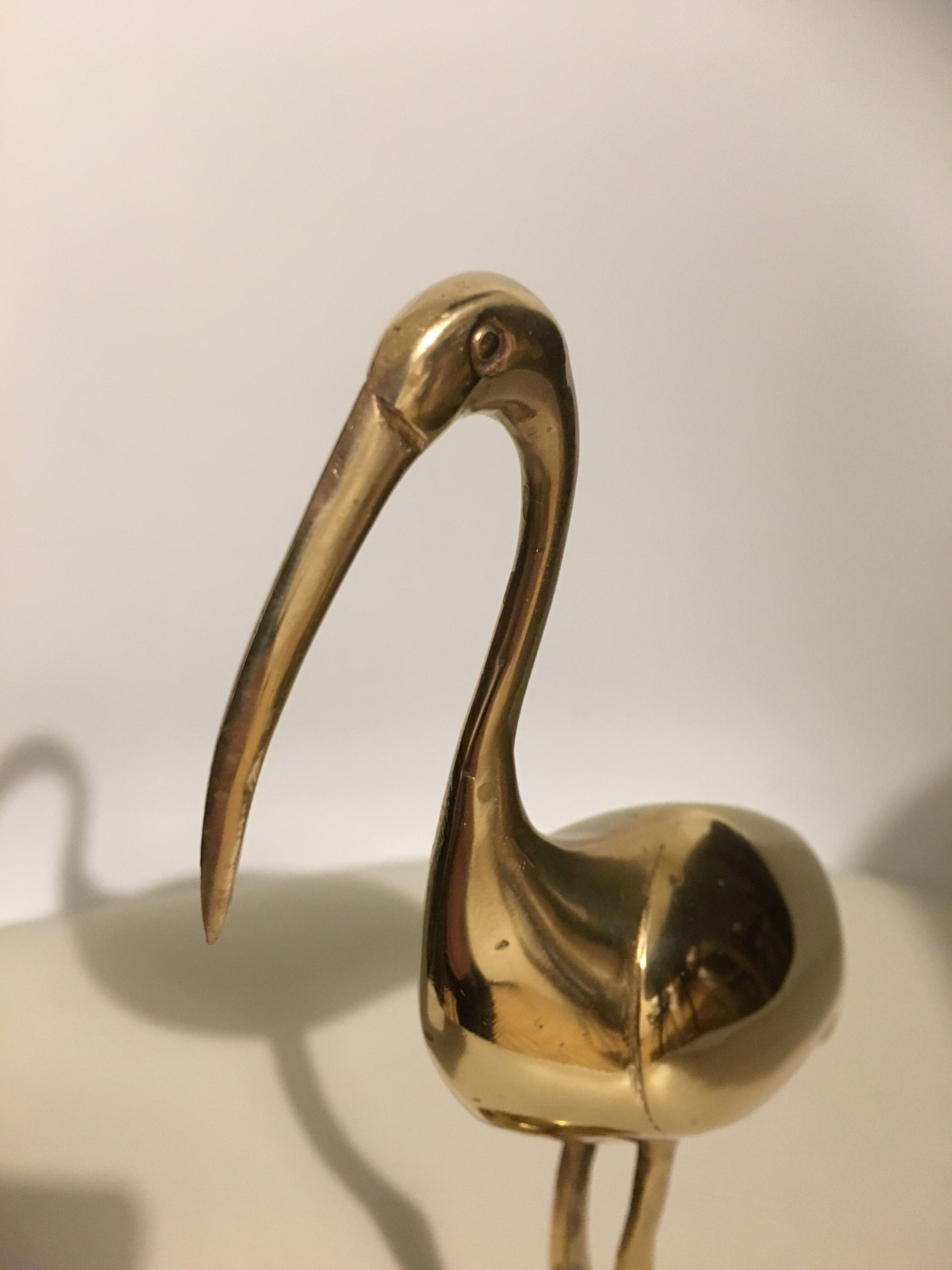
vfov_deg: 61.7
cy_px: 635
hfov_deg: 48.2
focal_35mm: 29
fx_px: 1063
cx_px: 476
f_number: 2.2
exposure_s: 1/20
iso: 200
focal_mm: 4.15
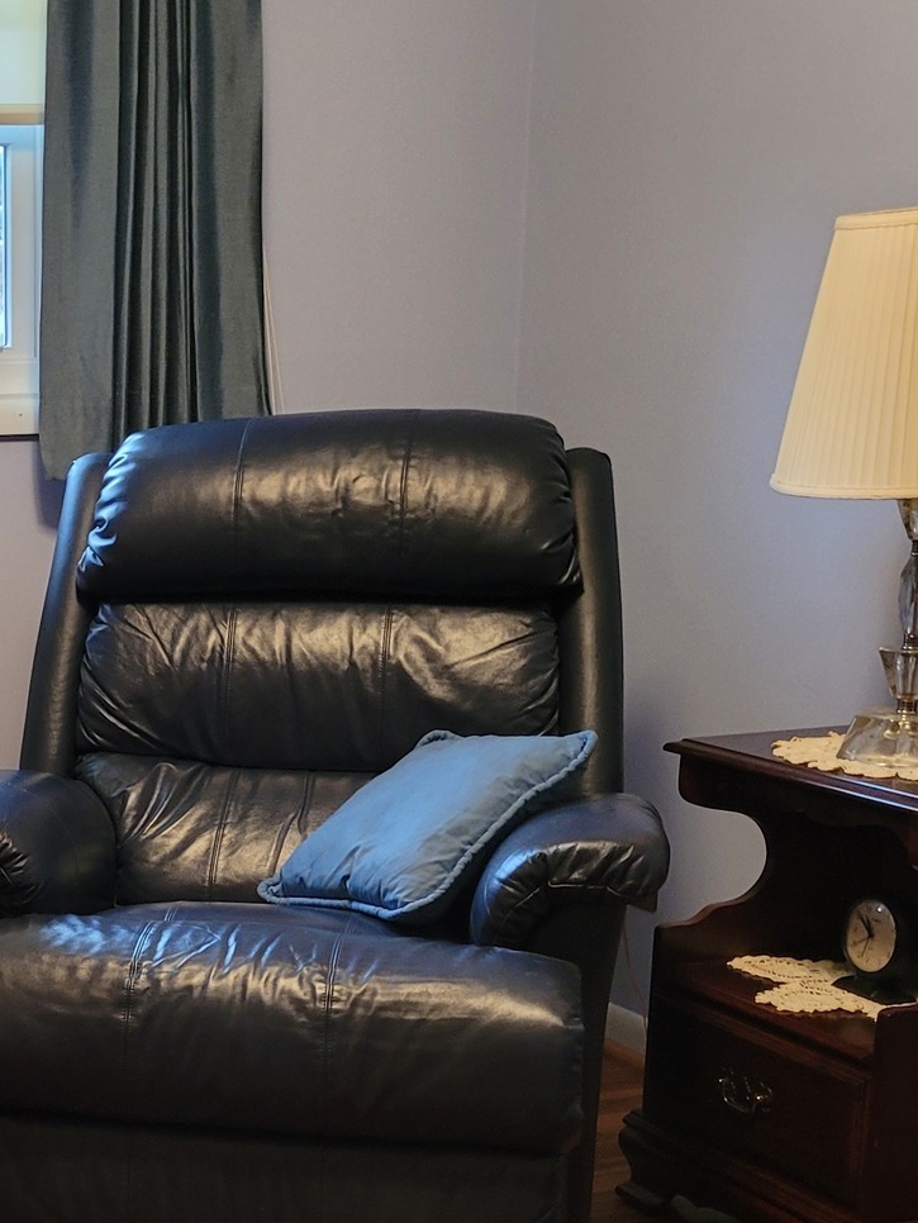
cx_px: -152
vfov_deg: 30.8
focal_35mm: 62
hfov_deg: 22.1
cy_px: 858
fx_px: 2191
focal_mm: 5.4
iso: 250
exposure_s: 1/40
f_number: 1.8
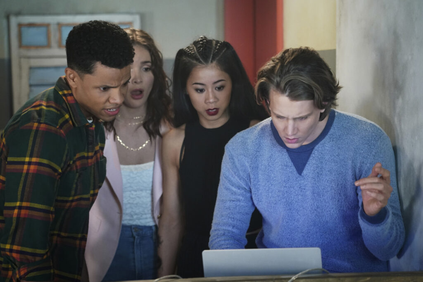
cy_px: 141
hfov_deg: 14.0
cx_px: 212
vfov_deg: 9.3
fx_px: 1727
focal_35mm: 147
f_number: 4
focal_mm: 147
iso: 4000
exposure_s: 1/80
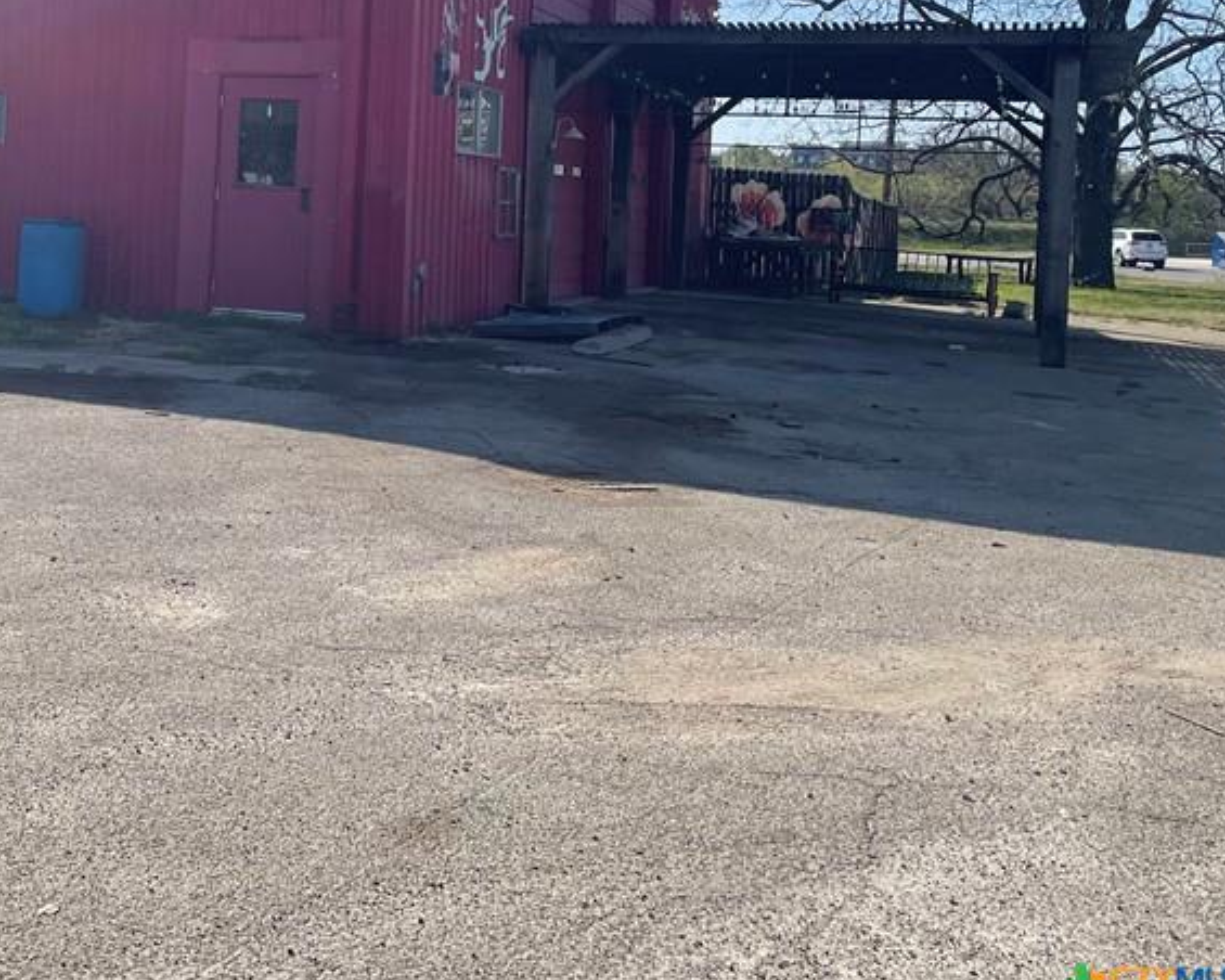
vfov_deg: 31.9
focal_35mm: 46
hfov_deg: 38.1
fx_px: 1668
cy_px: 199
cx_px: 163
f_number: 1.6
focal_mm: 4.2
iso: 32
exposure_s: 1/5051
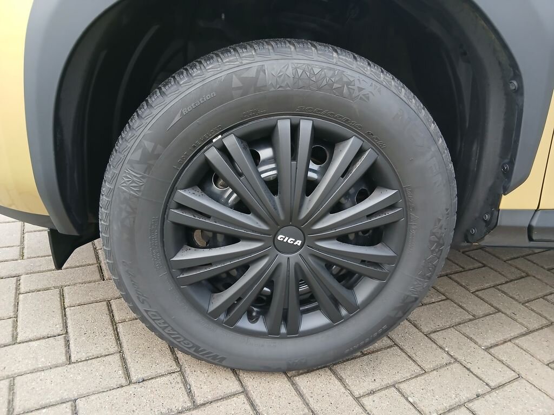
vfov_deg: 53.1
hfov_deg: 67.3
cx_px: 277
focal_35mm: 26
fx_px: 416
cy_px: 208
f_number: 1.8
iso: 320
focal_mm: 3.98
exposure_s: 1/33.3
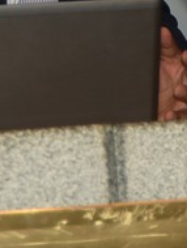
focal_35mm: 444
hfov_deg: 3.4
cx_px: 29
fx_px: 3191
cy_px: -97
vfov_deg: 4.4
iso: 640
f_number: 5.3
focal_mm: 78
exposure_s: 1/200
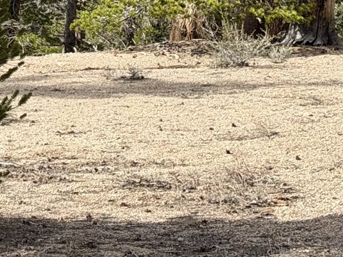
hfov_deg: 10.1
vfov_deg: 7.5
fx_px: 1902
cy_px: -209
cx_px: -121
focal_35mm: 192
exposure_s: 1/2976
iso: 80
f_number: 1.78
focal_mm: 6.76
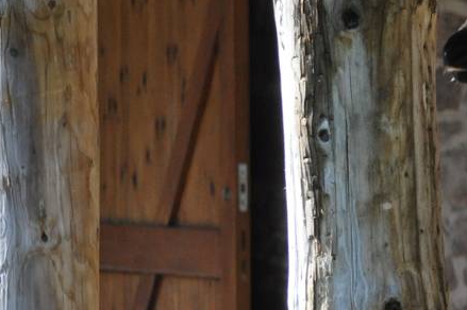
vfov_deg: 2.3
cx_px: 811
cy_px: 204
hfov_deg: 3.4
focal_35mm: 601
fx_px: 7790
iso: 800
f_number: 5.6
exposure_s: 1/400
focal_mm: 110
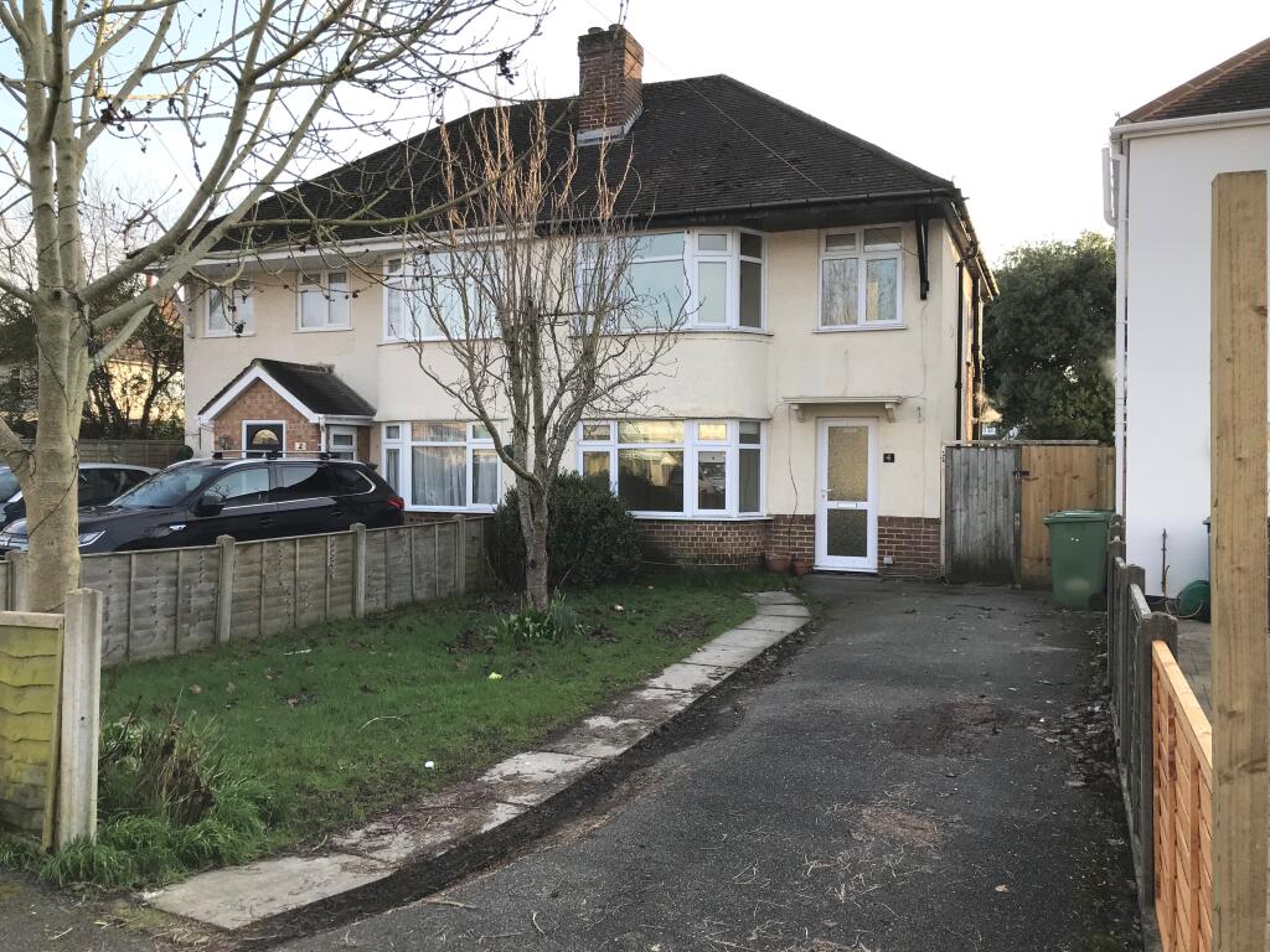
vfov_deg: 49.7
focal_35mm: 28
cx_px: 635
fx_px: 1027
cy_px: 476
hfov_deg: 63.4
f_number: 1.8
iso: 20
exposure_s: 1/541
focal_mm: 3.99
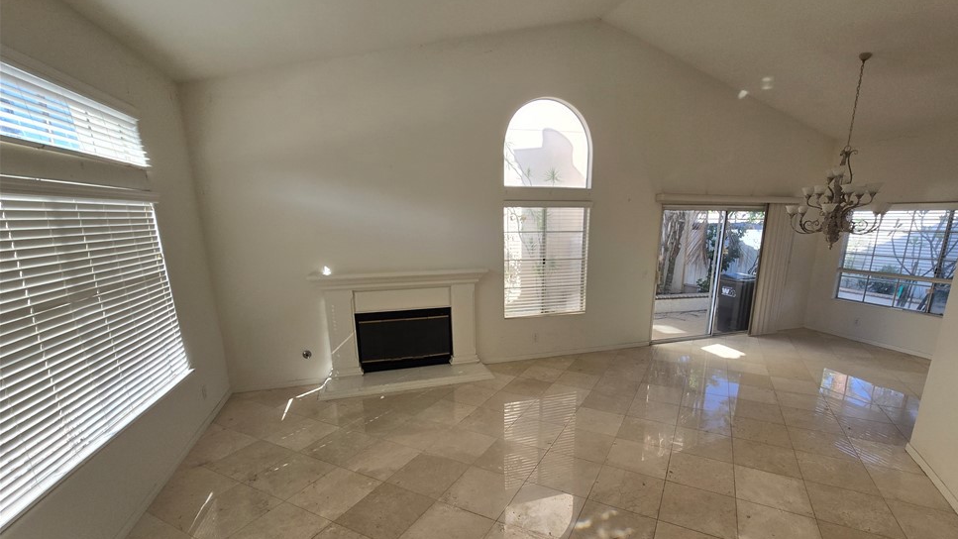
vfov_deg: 69.9
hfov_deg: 102.9
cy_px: 321
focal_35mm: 15
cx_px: 506
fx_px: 381
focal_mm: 2.2
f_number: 2.2
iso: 50
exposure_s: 1/326
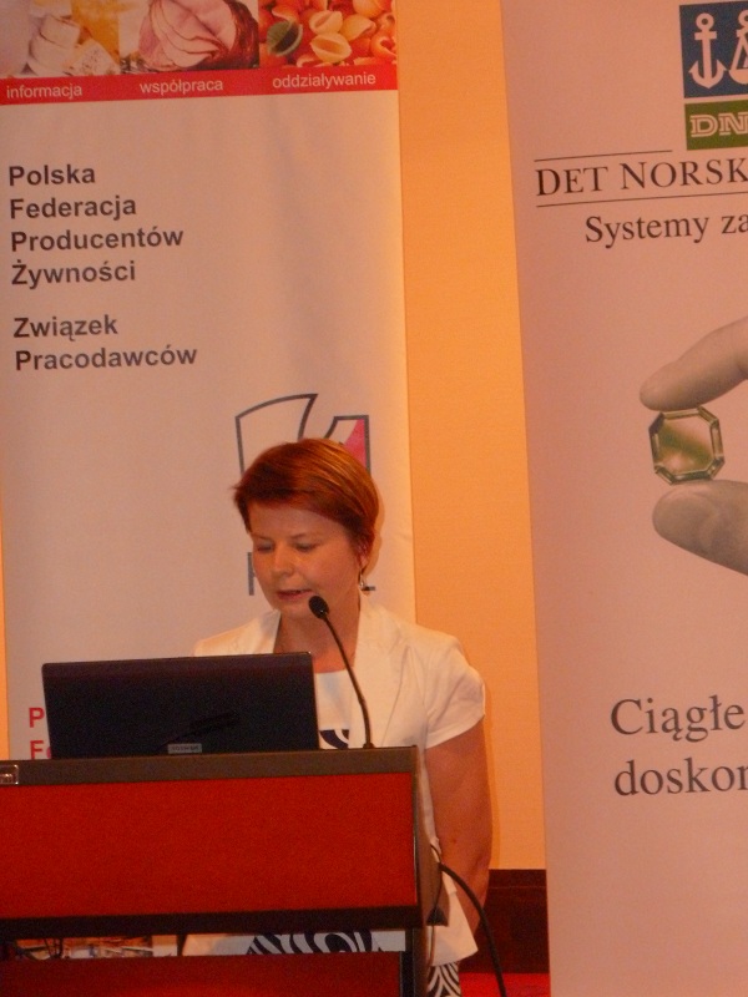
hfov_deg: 10.1
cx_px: 374
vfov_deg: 13.4
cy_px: 498
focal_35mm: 147
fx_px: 4235
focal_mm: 24.1
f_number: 4.5
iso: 640
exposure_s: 1/15
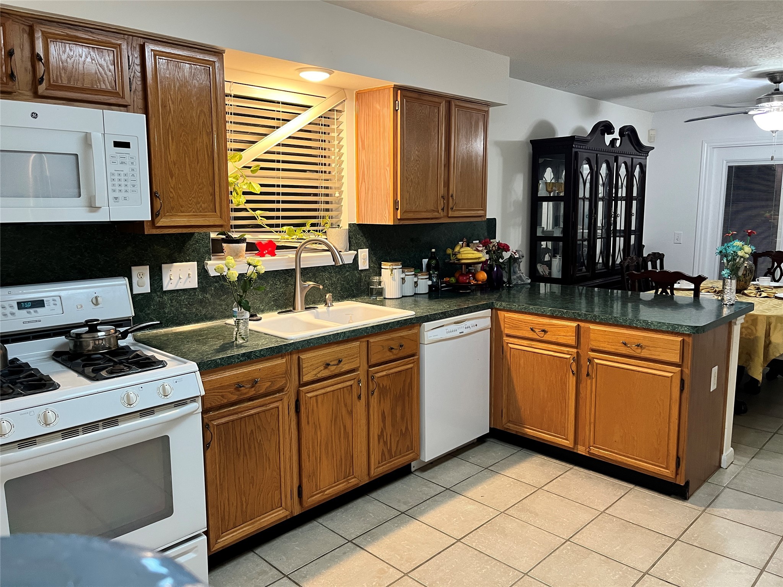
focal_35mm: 26
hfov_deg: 67.3
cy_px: 294
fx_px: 588
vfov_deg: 53.1
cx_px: 392
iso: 250
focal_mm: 5.1
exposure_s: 1/60
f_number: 1.6
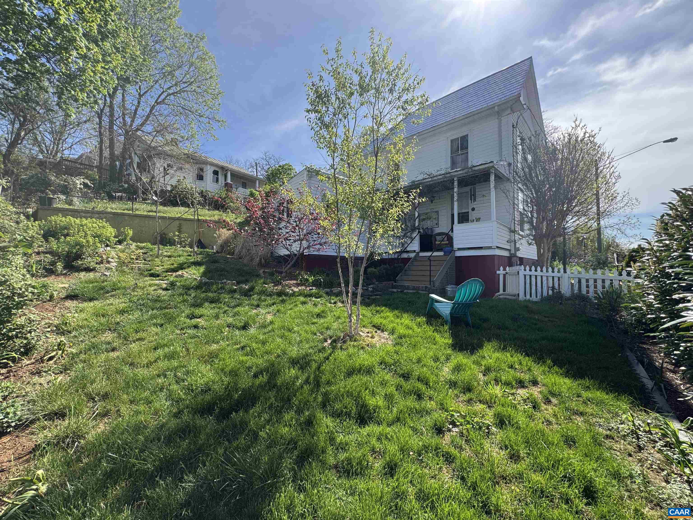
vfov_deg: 85.7
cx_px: 346
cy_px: 260
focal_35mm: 14
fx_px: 280
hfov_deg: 102.1
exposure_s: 1/796
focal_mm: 2.22
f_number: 2.2
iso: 40
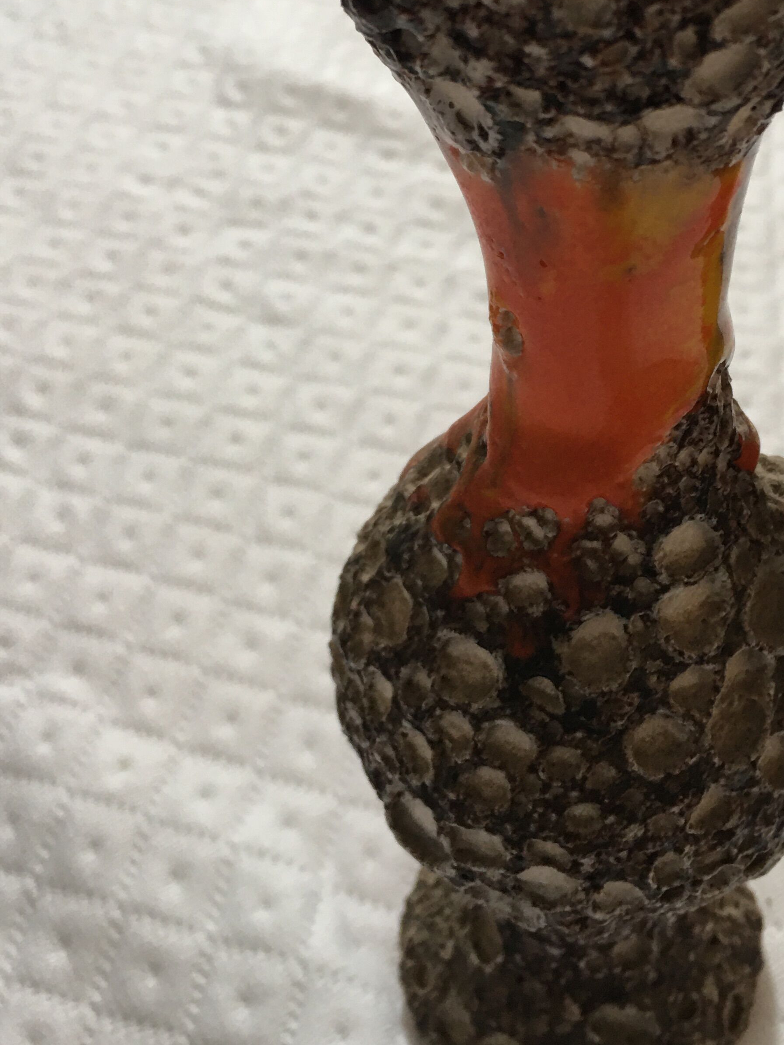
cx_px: 557
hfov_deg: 29.4
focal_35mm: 49
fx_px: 1479
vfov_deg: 38.5
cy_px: 352
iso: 40
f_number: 2.2
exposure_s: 1/17
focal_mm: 4.15
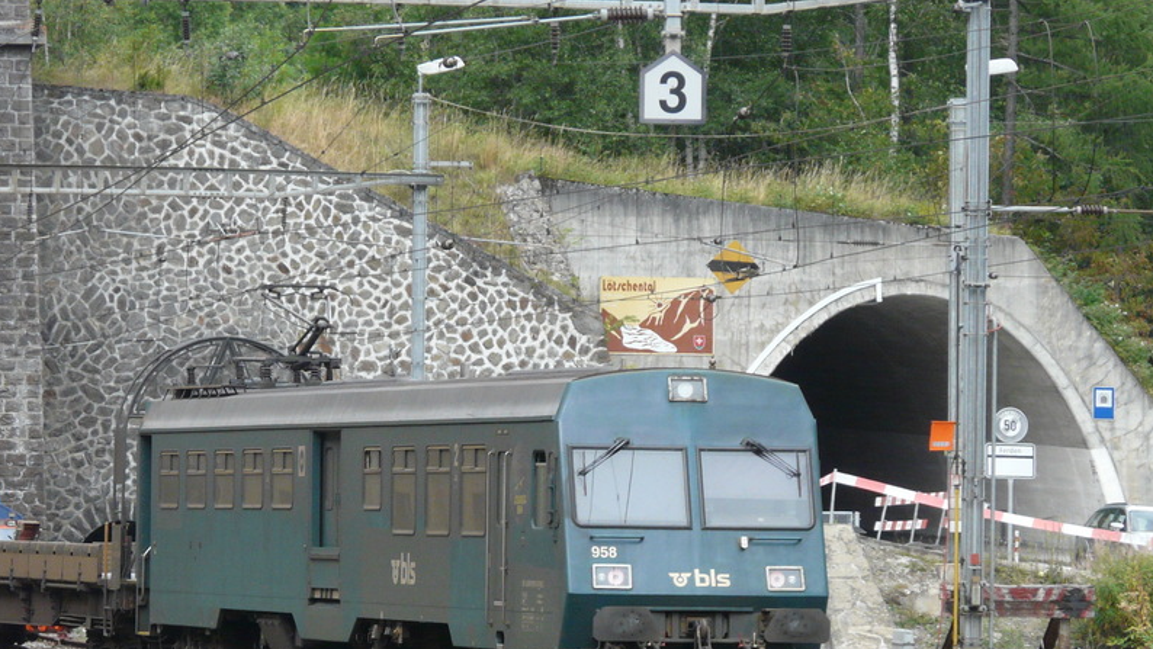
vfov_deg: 4.1
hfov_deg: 7.2
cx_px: 465
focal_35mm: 299
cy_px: 517
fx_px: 9143
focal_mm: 35.9
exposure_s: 1/250
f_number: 4
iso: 200
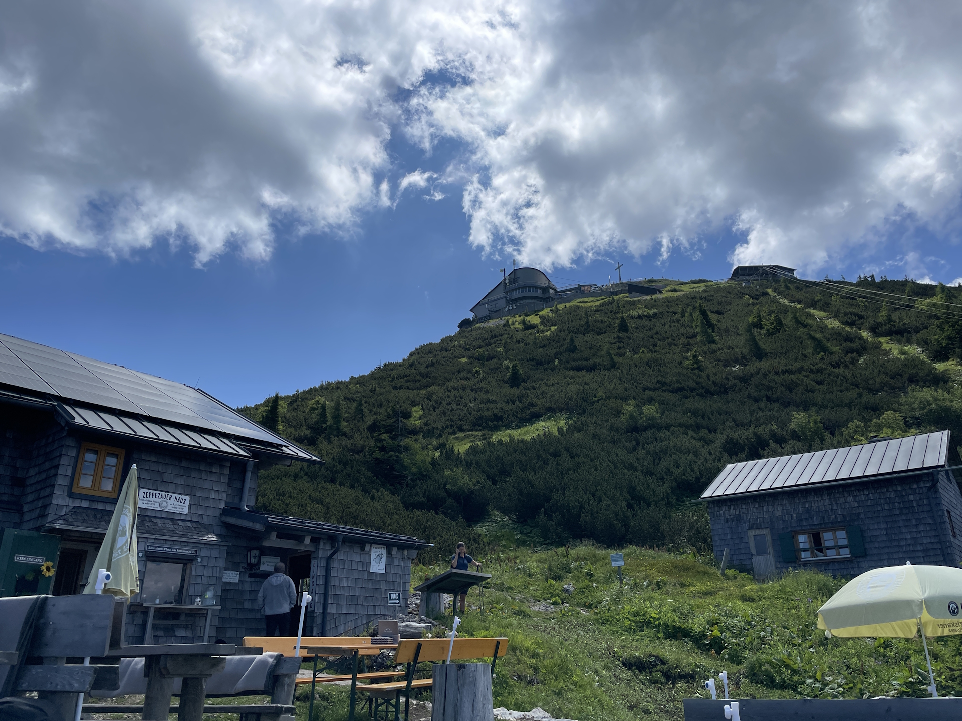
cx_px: 481
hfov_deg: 67.3
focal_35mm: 26
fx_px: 723
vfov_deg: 53.1
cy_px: 360
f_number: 1.6
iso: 32
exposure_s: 1/7299
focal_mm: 4.2
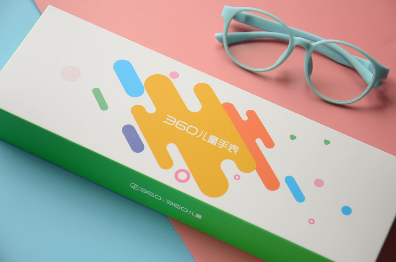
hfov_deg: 19.0
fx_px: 1185
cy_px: 128
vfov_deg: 12.6
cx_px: 201
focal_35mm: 108
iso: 200
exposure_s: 1/125
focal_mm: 70
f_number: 5.6
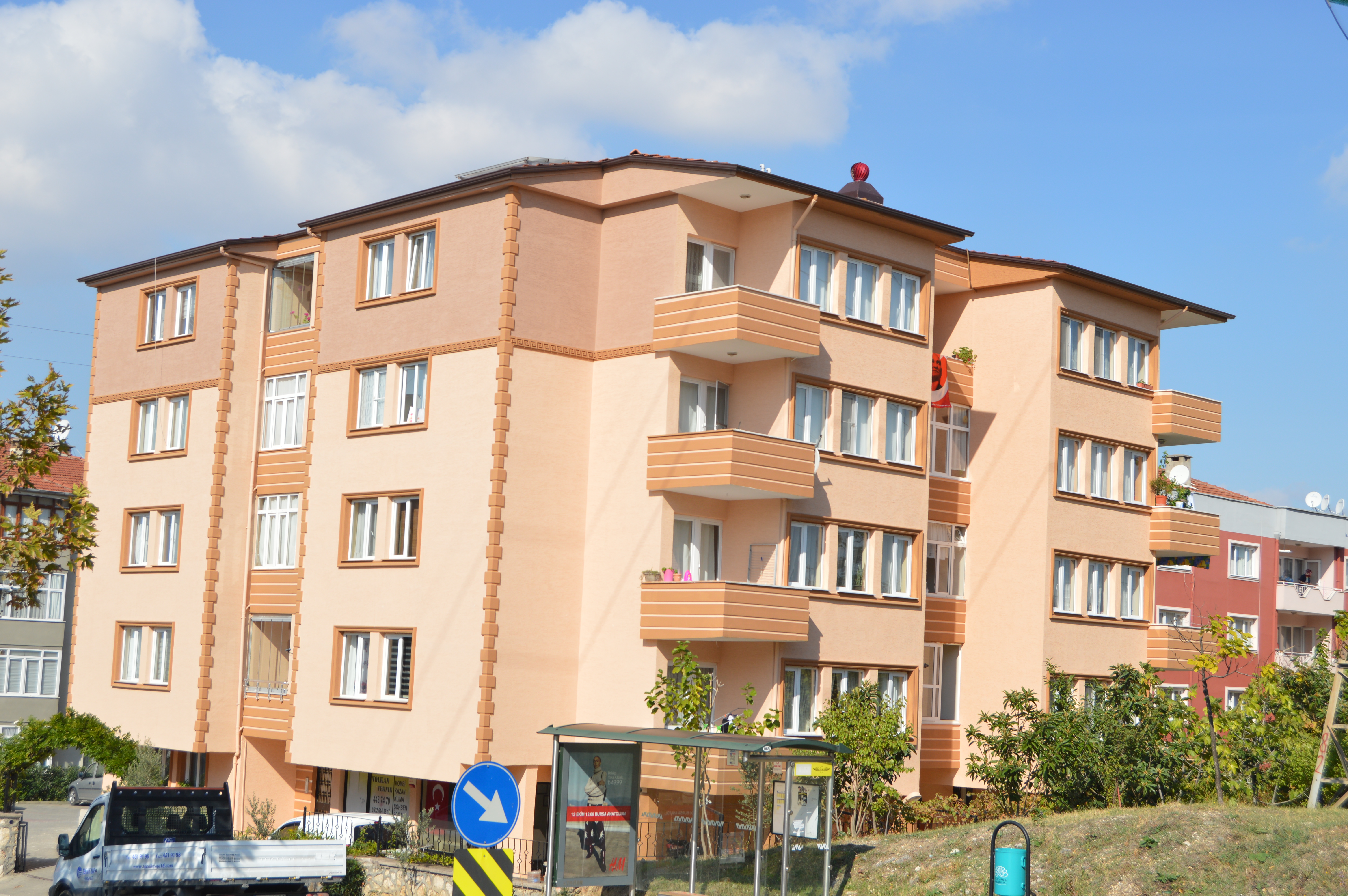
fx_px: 1908
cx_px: 674
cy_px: 448
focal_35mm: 51
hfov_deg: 38.9
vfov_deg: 26.4
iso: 100
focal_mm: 34
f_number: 9
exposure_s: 1/320
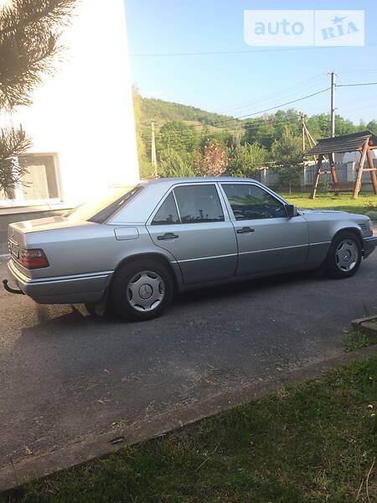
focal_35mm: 29
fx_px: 421
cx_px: 188
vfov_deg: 61.7
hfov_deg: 48.2
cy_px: 252
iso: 32
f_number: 2.2
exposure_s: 1/554
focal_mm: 4.2
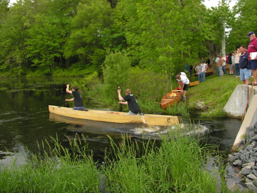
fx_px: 260
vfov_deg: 40.7
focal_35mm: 35
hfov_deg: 52.6
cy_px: 96
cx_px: 128
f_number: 2.8
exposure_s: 1/250
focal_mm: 8.9
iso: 50
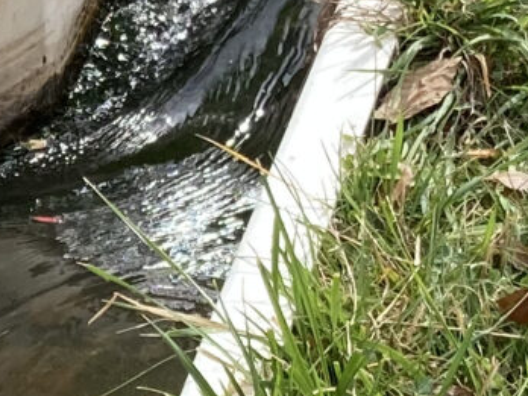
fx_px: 3142
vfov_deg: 7.2
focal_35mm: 206
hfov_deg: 9.2
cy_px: 91
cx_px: -423
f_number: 1.8
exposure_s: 1/684
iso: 20
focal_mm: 3.99
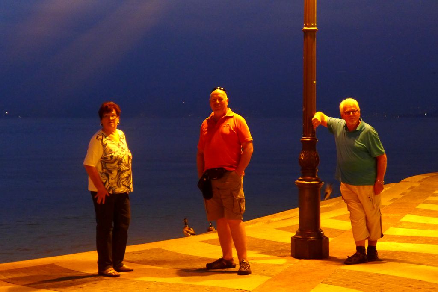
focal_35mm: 75
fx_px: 913
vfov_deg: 18.2
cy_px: 146
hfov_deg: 27.0
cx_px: 219
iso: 800
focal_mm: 14.7
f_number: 2.2
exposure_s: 1/10
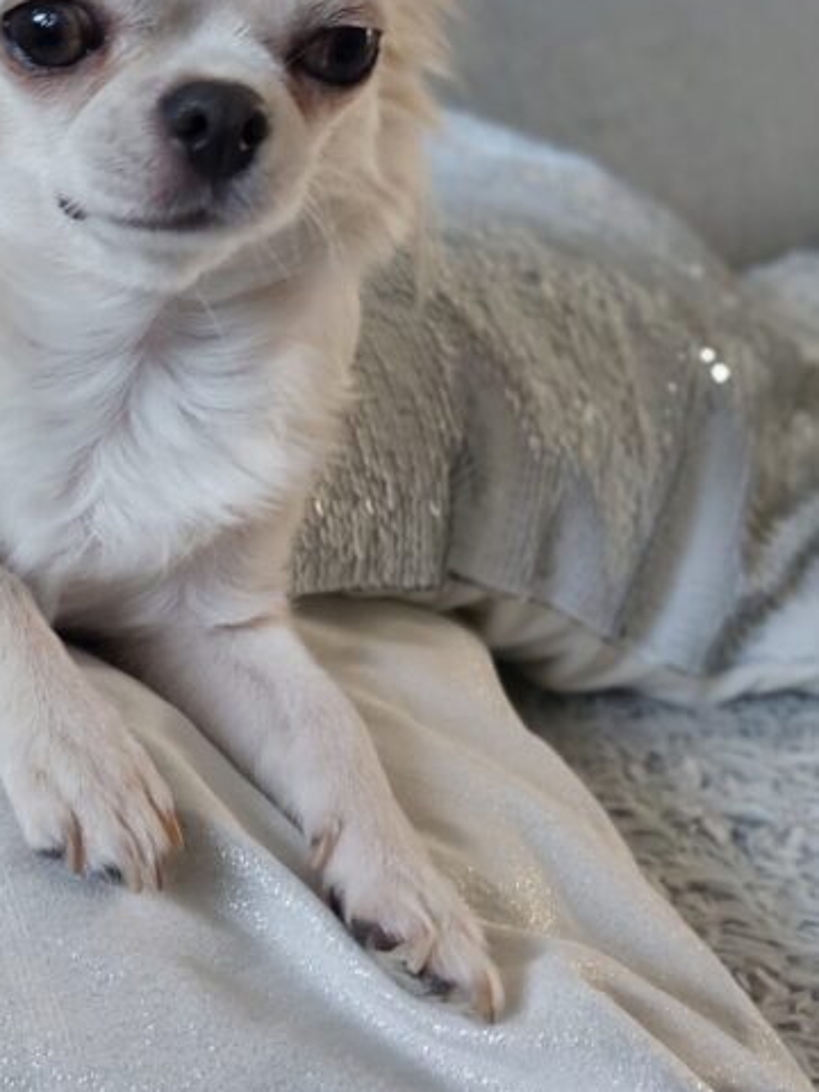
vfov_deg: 29.5
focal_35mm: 64
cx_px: 141
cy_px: 191
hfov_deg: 22.6
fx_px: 2019
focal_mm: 4.6
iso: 100
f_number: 1.8
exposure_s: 1/25
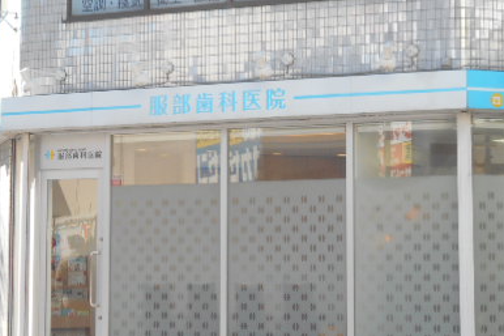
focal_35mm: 100
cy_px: 124
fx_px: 1399
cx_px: 323
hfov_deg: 20.4
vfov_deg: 13.7
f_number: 4.9
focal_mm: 10
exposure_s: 1/250
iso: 125
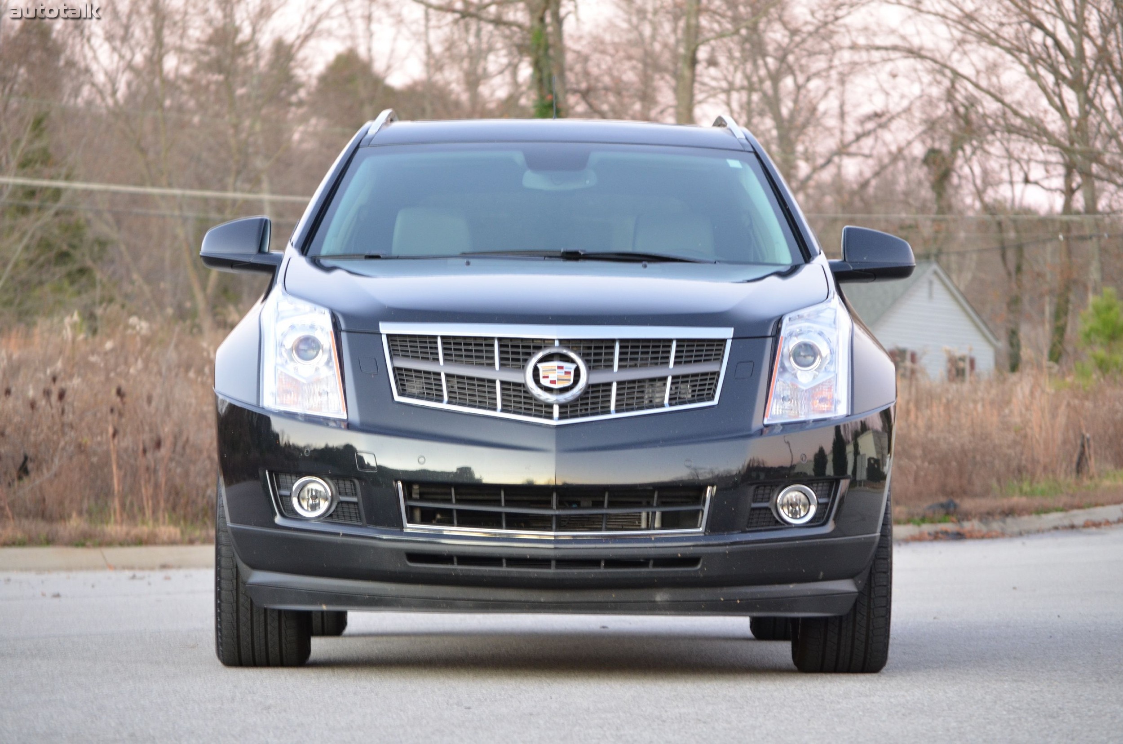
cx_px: 562
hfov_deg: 13.4
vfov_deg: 8.9
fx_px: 4763
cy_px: 372
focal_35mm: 153
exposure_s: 1/15
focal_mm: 102
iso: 800
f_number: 6.3
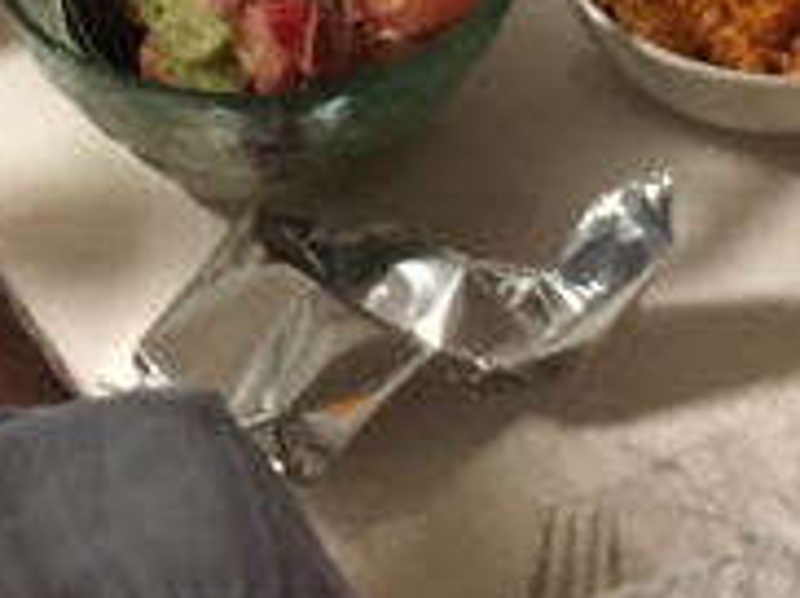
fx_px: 4201
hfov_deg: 10.9
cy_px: -882
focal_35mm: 182
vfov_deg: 7.5
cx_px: 295
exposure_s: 1/25
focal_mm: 4.15
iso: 250
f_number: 2.2
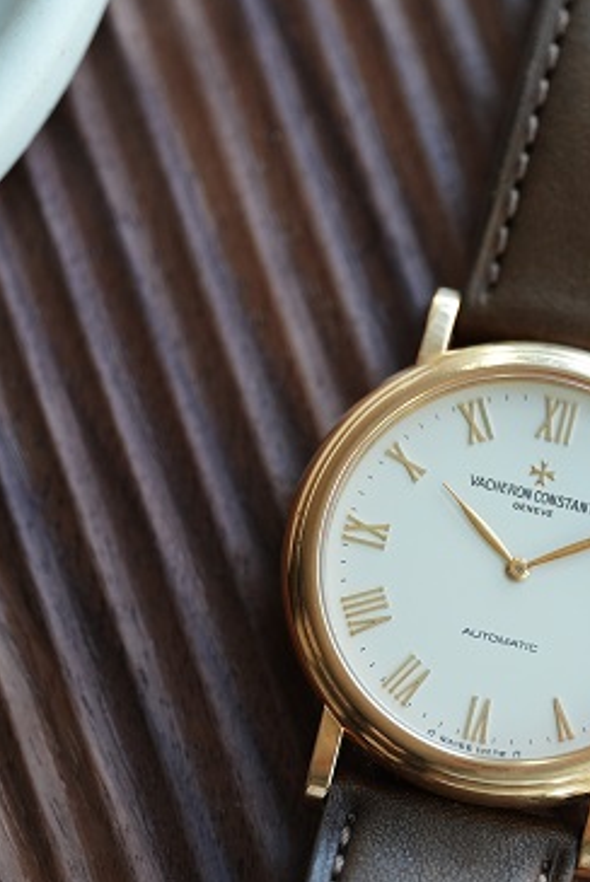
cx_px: 524
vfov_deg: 10.5
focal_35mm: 196
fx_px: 4809
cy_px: 570
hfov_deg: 7.0
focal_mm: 105
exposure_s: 1/250
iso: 1600
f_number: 2.8
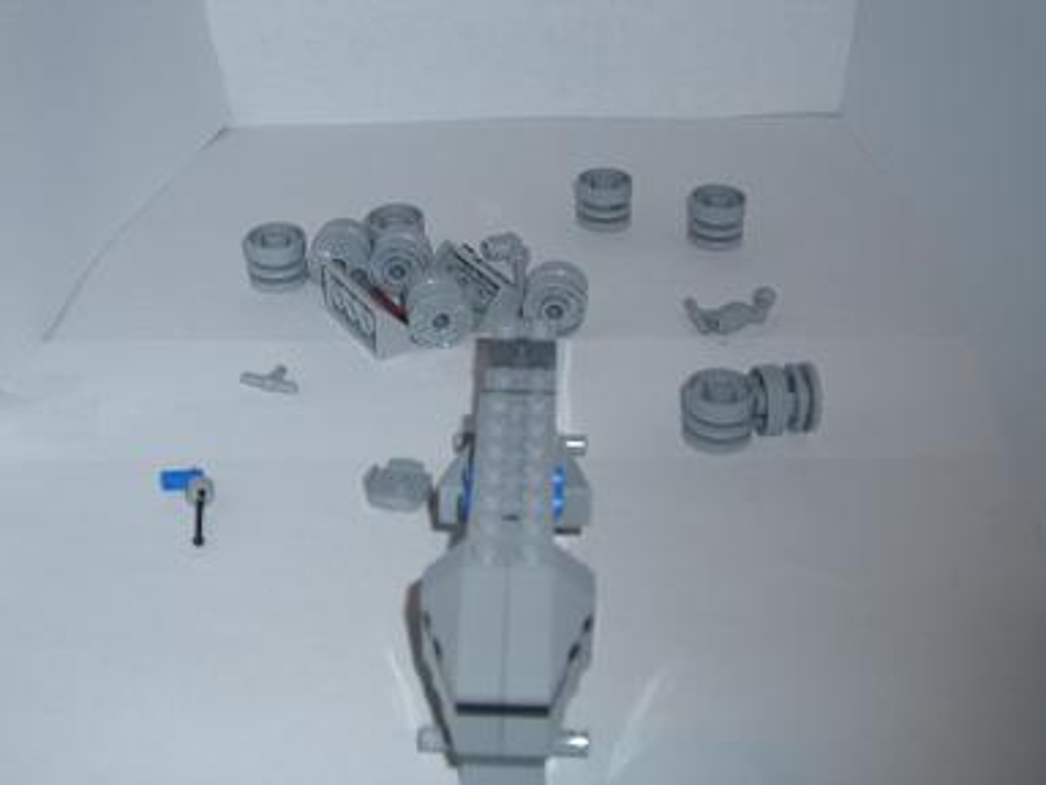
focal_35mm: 47
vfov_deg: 30.9
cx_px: 523
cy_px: 392
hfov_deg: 40.4
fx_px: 1420
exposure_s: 1/60
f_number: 3
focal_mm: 7.6
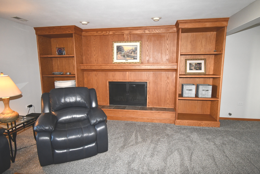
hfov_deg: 81.2
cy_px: 87
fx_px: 152
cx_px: 130
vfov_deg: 59.5
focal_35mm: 21
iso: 1600
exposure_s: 1/60
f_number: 5
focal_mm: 14
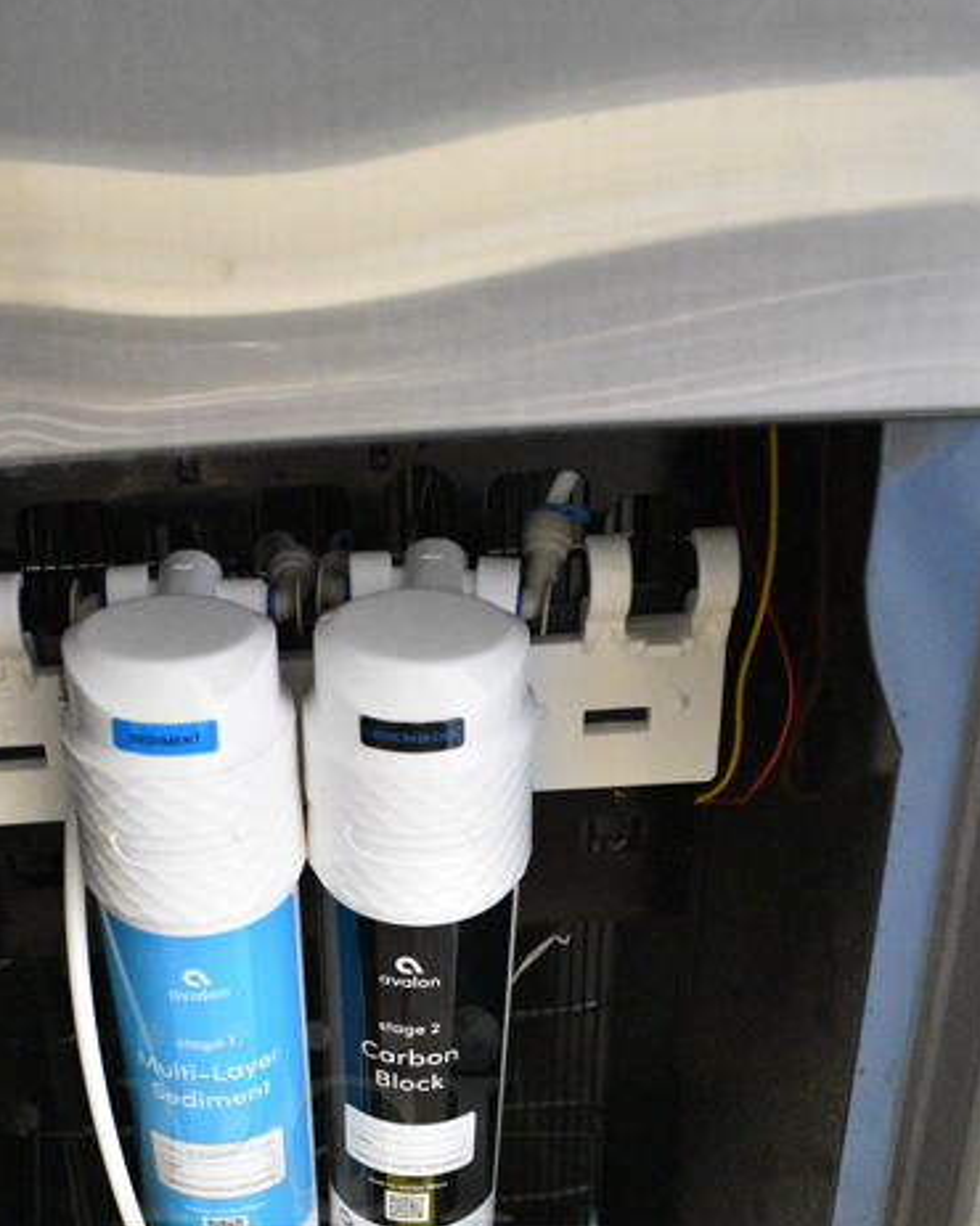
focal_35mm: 50
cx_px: 315
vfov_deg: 34.8
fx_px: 1814
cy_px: 1145
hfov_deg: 30.0
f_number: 4
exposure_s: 1/60
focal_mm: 18
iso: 6400
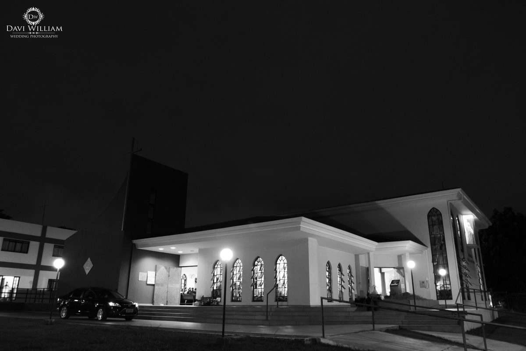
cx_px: 263
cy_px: 176
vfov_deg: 47.9
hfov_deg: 67.4
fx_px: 394
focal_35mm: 27
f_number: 2.8
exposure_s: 1/25
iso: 5000
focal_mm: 18
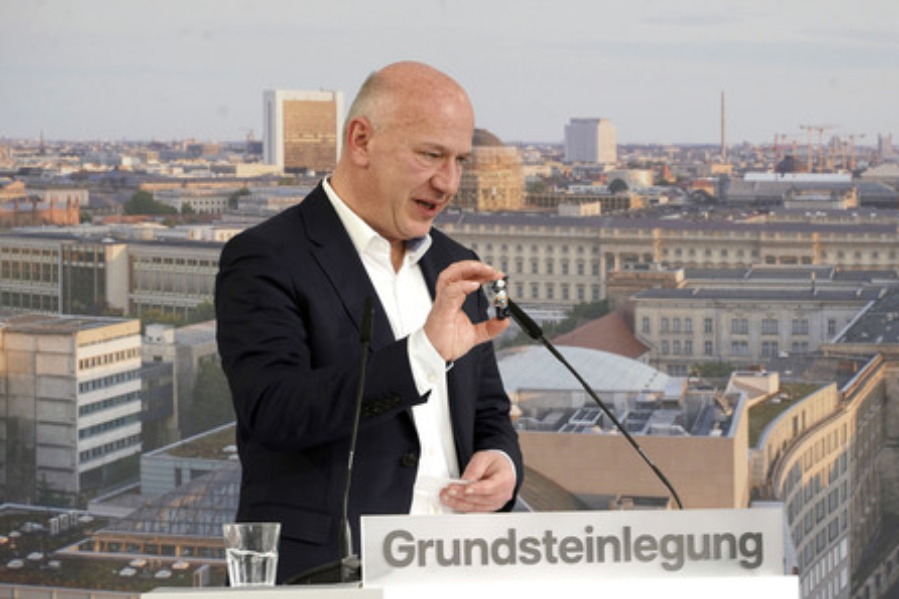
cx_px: 448
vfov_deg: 6.8
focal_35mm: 202
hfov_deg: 10.2
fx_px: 5042
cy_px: 301
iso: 640
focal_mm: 200
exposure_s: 1/400
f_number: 8
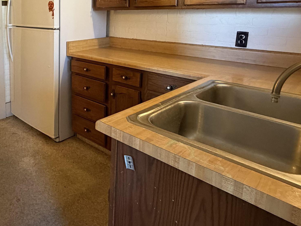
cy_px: 49
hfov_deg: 56.1
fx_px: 252
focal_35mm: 29
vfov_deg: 46.0
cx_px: 50
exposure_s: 1/60
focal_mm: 2.22
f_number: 2.2
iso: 640
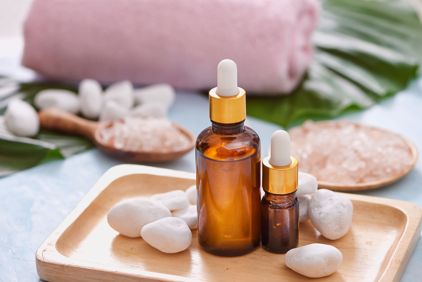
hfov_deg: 19.5
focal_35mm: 105
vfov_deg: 13.0
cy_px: 141
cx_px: 211
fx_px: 1231
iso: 125
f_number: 5.6
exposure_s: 1/160
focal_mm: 105
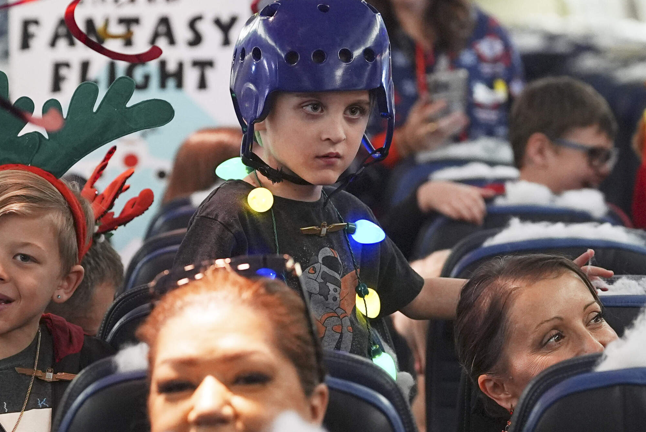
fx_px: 3574
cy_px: 174
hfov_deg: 10.3
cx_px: 312
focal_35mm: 199
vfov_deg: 6.9
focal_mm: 88
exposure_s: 1/160
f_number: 3.5
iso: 2500
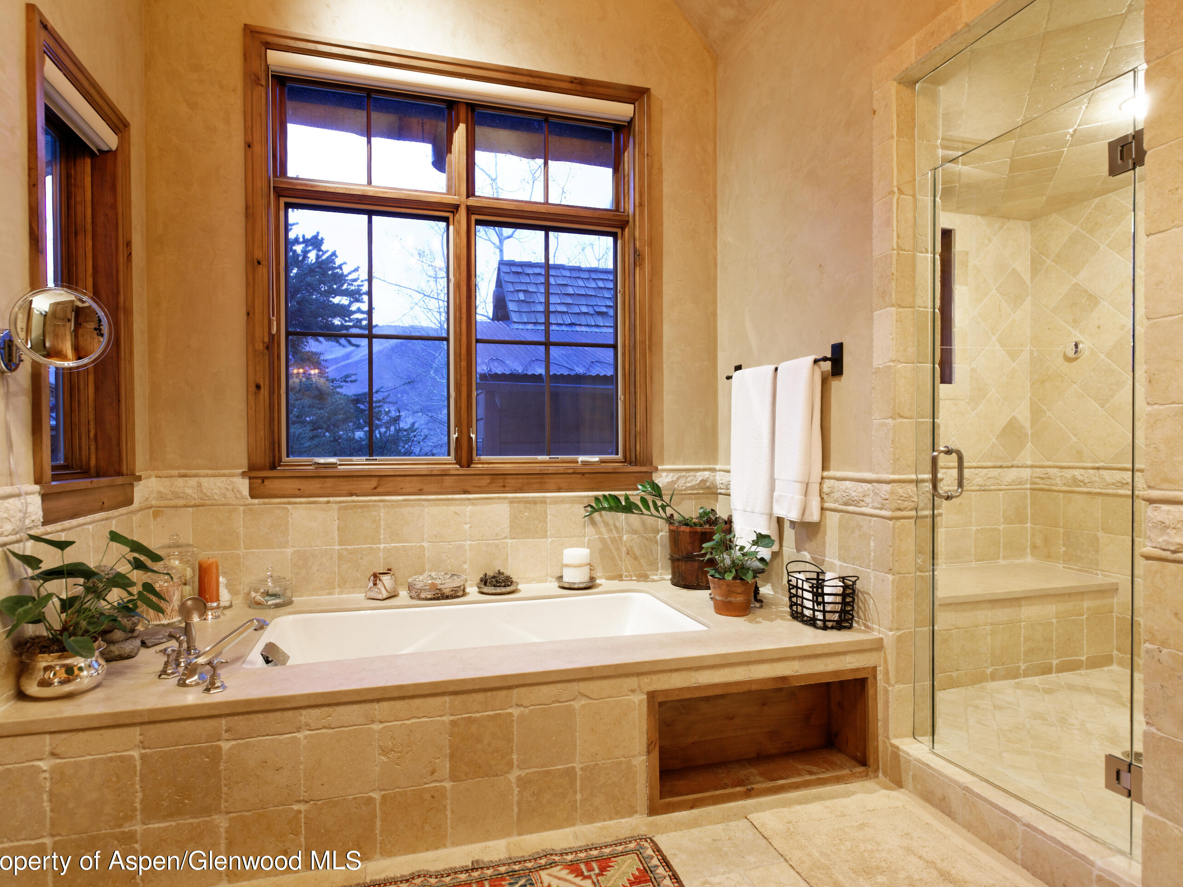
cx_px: 575
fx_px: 649
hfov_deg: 84.6
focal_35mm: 19
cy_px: 437
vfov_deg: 68.7
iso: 400
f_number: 6.3
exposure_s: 1/1.3
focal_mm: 17
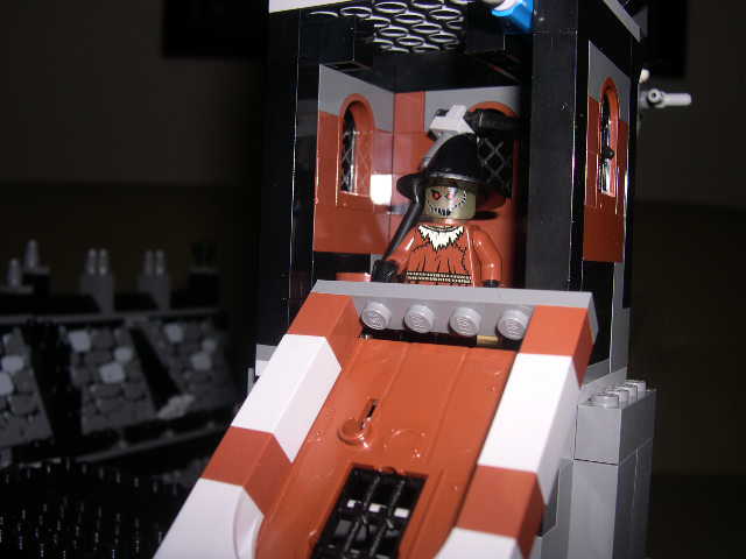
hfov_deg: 49.0
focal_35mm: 38
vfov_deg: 37.7
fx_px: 819
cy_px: 280
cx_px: 373
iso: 100
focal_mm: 8
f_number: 7.6
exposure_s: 1/60
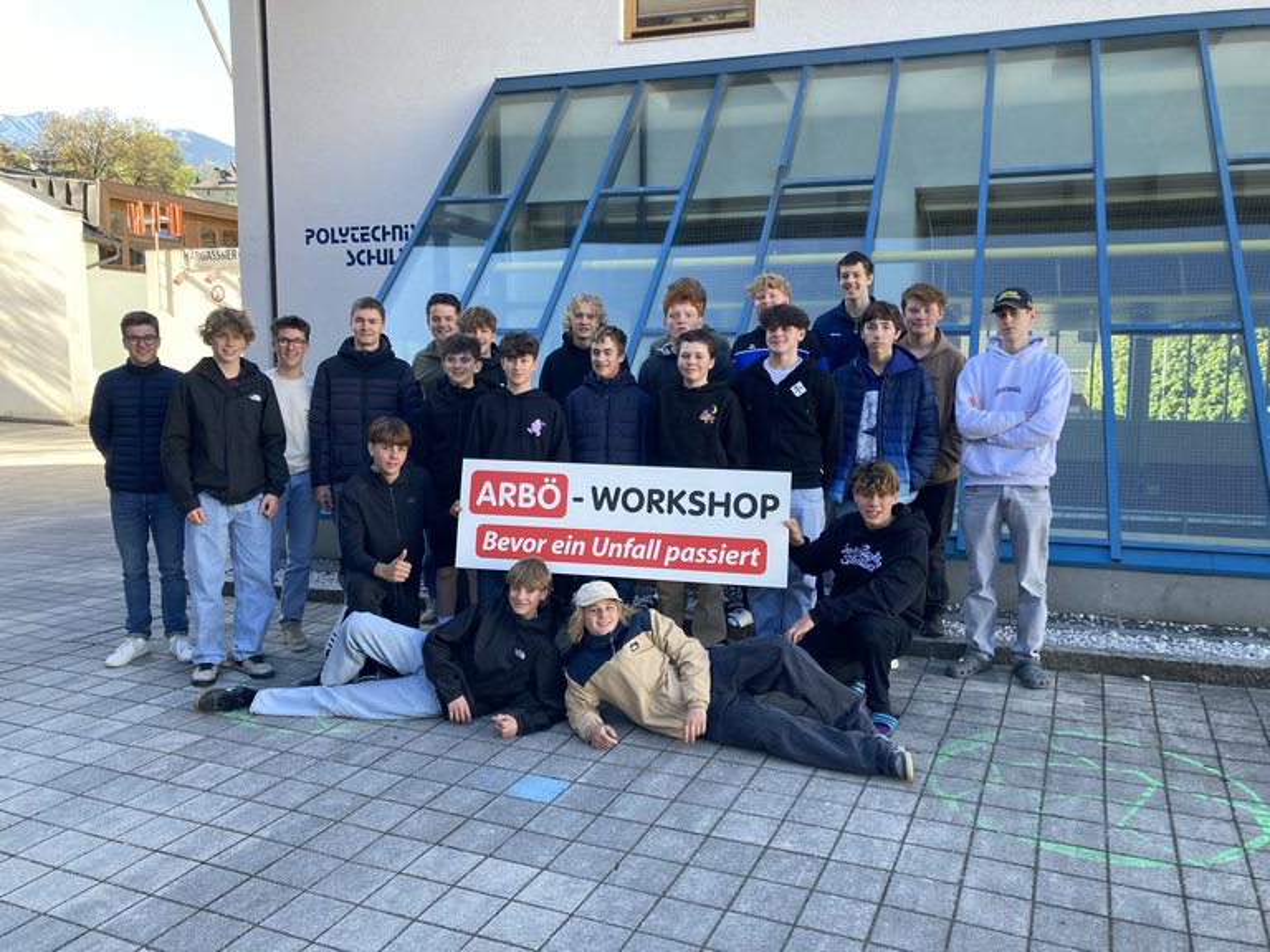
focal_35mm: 28
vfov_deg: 49.7
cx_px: 635
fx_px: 1027
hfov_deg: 63.4
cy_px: 476
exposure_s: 1/122
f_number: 1.8
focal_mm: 3.99
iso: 25
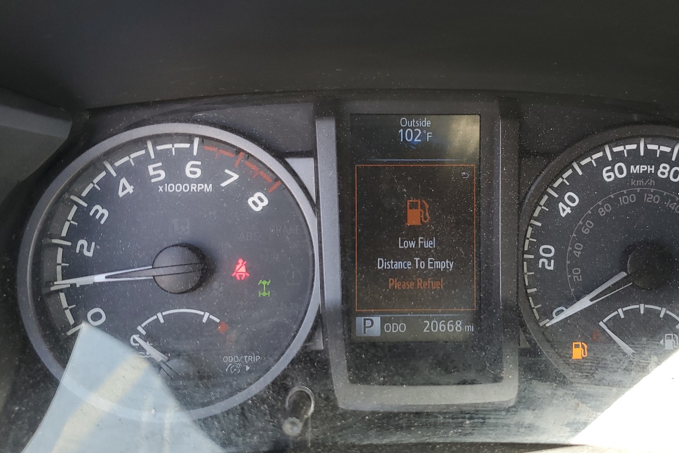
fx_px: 641
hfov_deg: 55.5
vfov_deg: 38.9
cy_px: 230
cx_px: 400
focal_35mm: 34
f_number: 1.5
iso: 55
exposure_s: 1/120
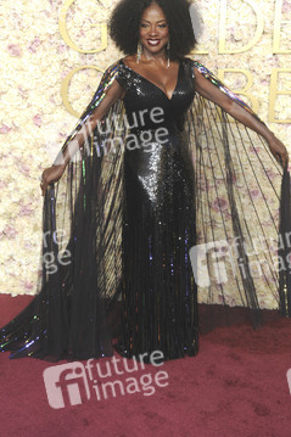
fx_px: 704
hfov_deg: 23.4
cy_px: 197
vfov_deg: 34.5
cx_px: 142
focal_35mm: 58
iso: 1000
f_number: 13
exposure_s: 1/250
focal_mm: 52
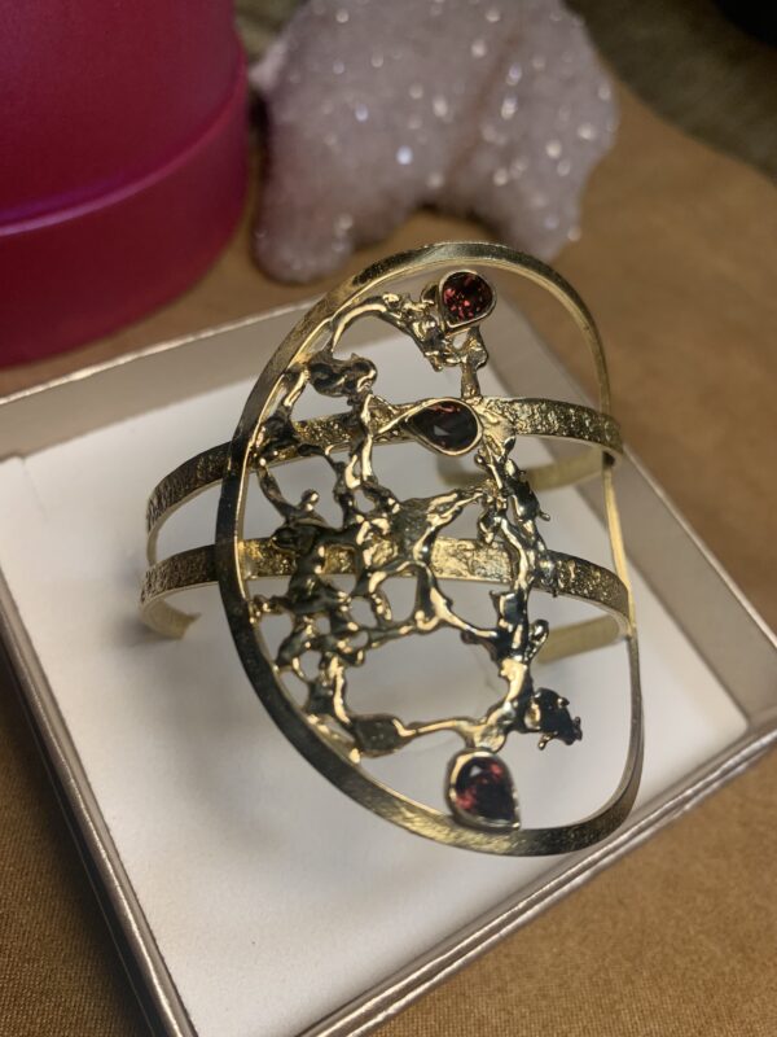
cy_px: 518
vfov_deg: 67.3
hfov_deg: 53.1
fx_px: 778
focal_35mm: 26
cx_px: 388
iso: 25
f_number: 1.8
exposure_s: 1/279
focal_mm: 4.25
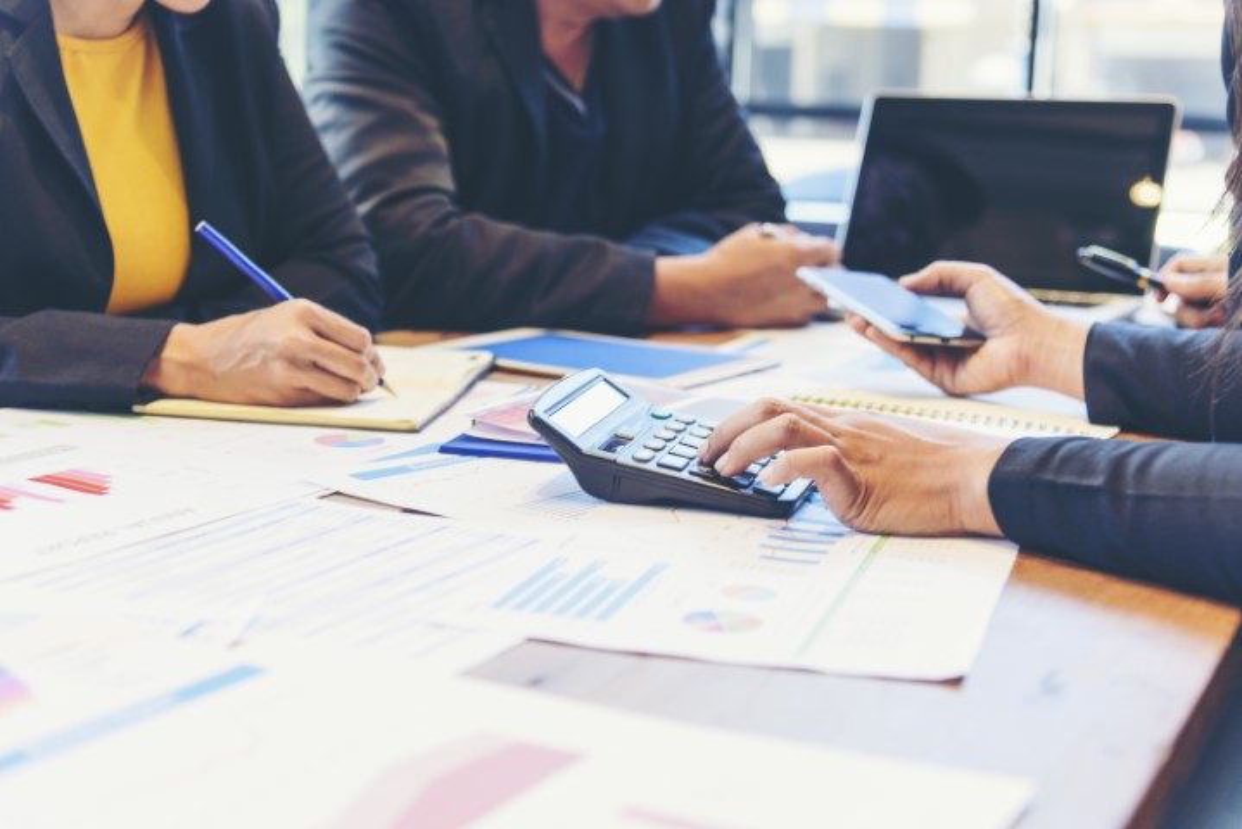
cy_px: 414
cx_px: 621
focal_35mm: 52
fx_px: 1795
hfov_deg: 38.2
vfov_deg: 26.0
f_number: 4
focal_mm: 52
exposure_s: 1/80
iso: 640
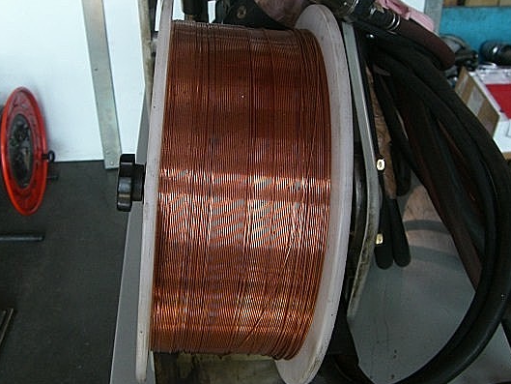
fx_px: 679
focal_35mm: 46
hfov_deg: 41.2
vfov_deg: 31.5
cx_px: 254
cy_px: 169
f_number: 2.7
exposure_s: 1/200
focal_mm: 6.2
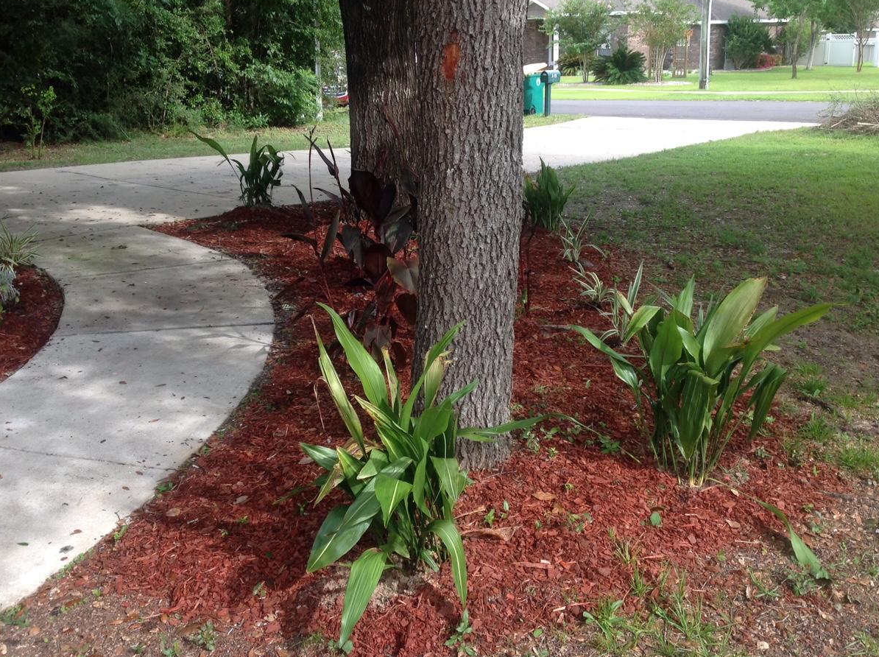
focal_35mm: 38
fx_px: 964
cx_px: 451
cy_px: 316
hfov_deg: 49.0
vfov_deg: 37.6
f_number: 2.4
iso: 50
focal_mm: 4.28
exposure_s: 1/325
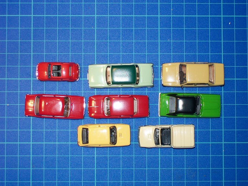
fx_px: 623
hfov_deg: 22.5
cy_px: 93
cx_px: 124
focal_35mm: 87
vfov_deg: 17.0
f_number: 4.3
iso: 64
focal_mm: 14.3
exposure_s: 1/125
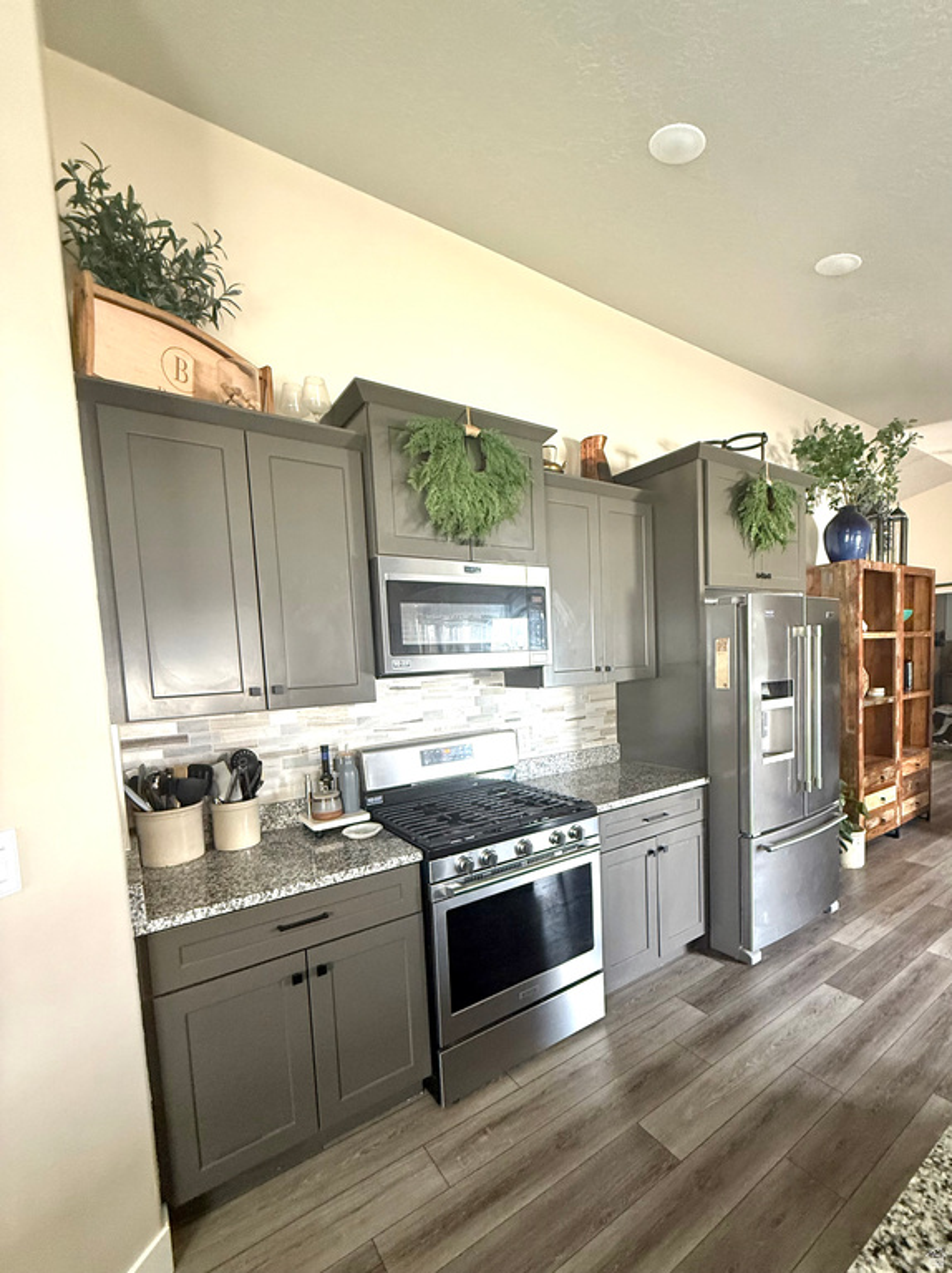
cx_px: 476
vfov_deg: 102.1
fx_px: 515
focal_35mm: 14
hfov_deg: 85.5
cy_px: 636
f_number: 2.2
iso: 320
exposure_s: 1/60
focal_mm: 2.22
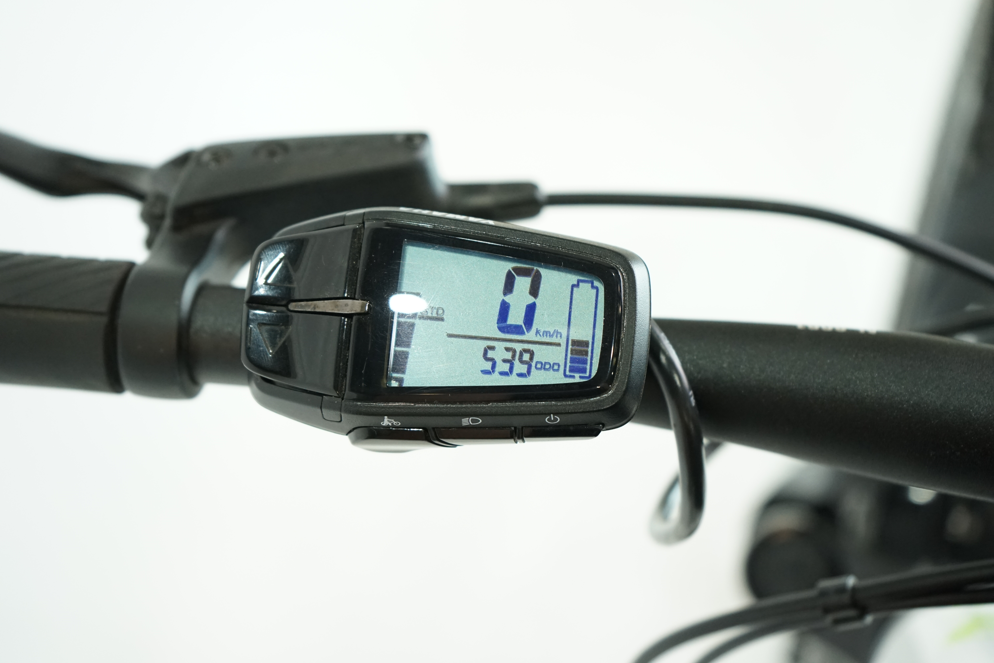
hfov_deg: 38.9
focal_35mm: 51
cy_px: 332
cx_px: 497
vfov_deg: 26.5
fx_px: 1408
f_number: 4.5
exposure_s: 1/200
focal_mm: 51
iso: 2000
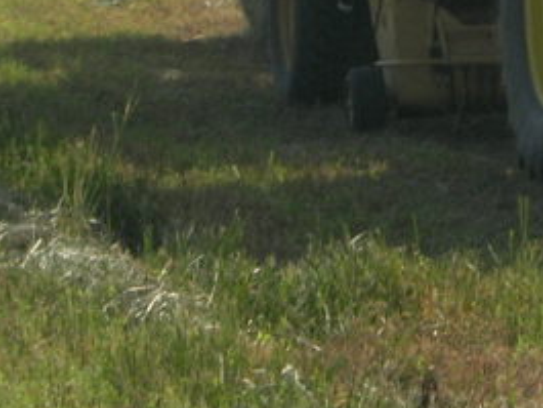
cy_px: -92
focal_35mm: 436
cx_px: 713
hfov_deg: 4.5
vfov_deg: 3.4
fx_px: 6842
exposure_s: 1/194
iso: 64
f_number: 8.2
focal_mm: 23.4
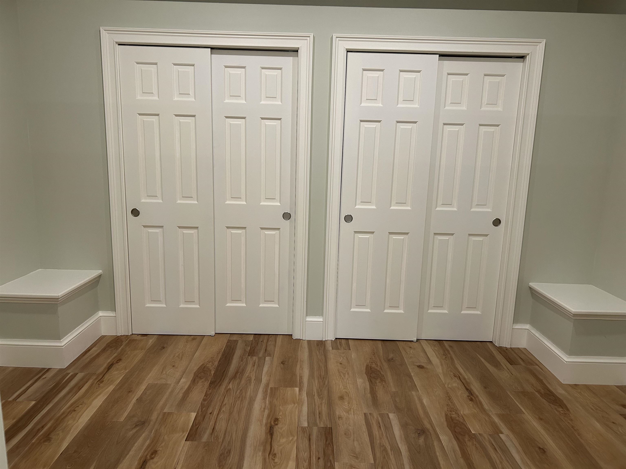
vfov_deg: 53.1
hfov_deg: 67.3
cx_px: 313
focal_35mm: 26
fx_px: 470
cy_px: 234
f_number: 1.5
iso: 160
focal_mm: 5.7
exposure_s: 1/60
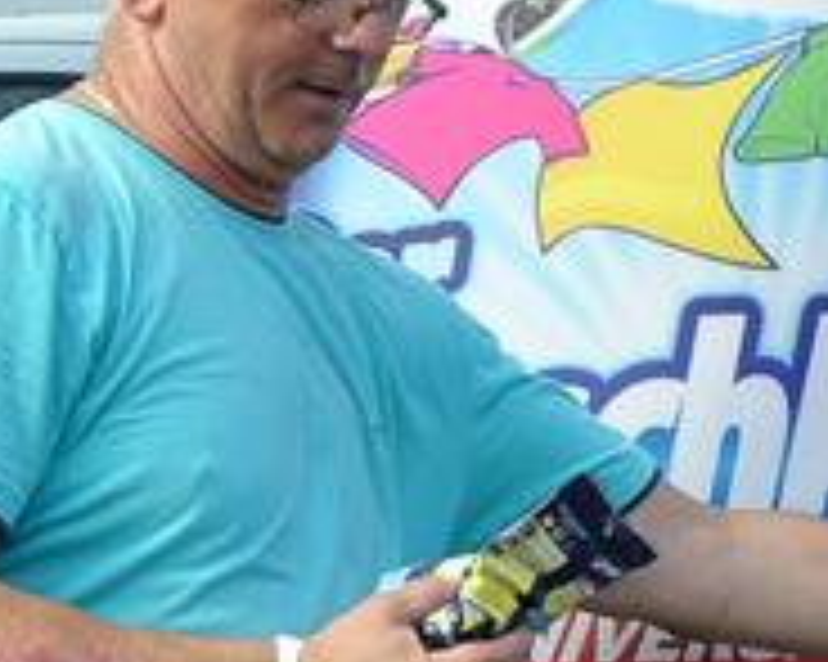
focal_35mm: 357
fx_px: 8748
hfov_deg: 5.4
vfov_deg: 4.3
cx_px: 1238
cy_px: 750
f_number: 11
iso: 800
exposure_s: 1/500
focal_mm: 55
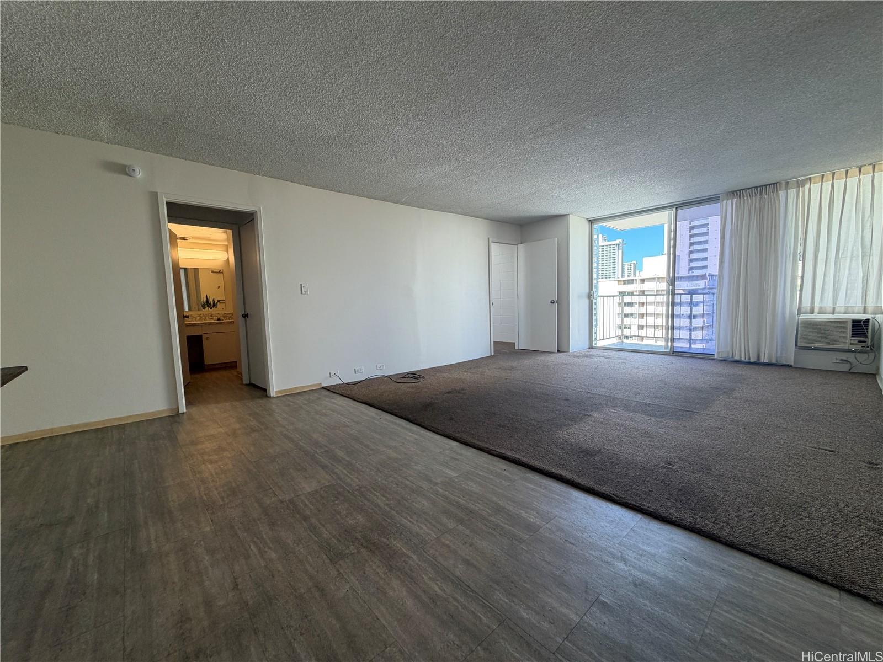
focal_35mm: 14
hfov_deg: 102.1
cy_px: 331
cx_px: 442
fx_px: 357
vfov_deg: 85.7
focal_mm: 2.22
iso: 100
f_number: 2.2
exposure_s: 1/120
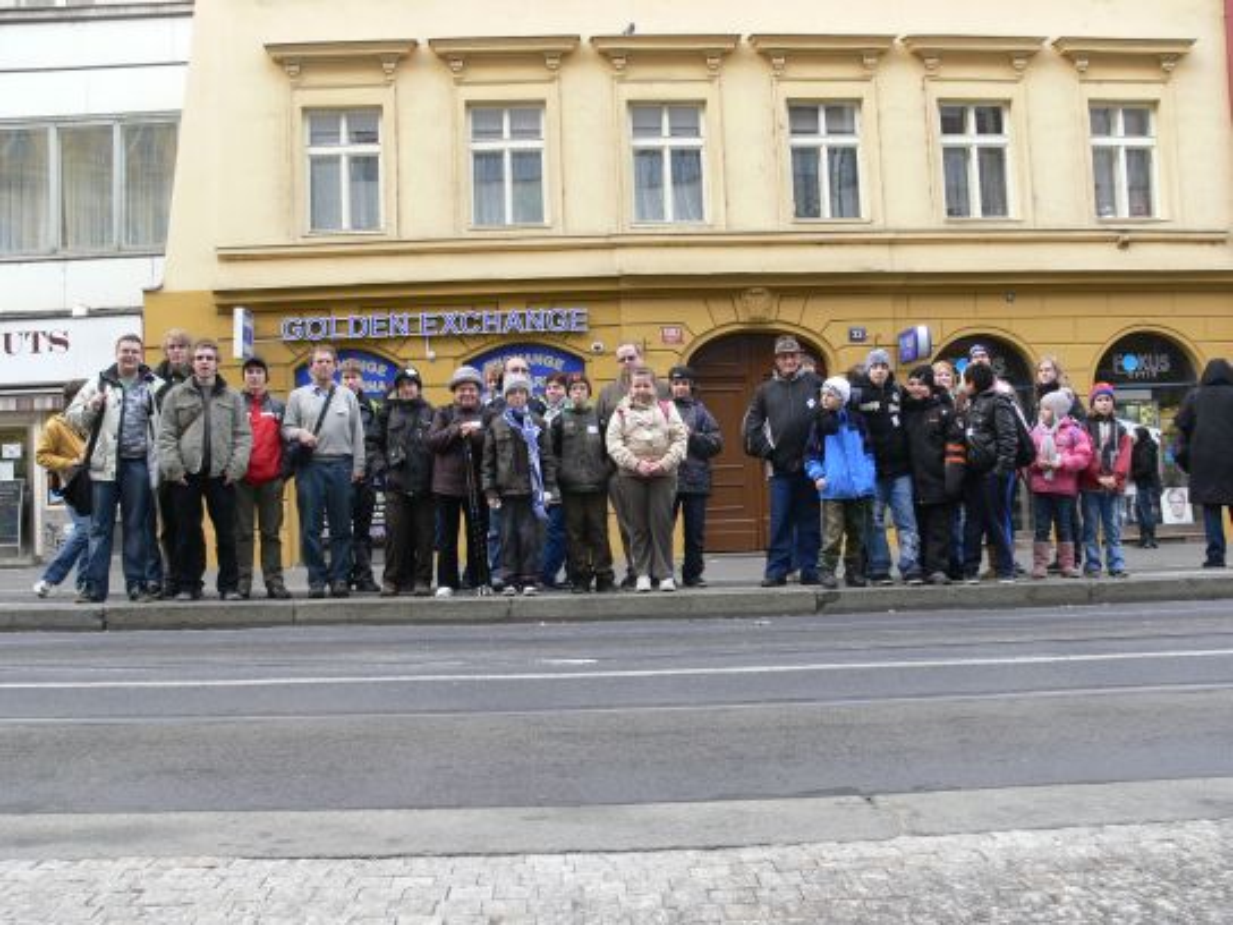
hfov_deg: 52.6
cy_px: 462
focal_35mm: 35
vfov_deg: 40.7
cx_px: 616
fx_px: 1247
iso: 100
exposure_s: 1/60
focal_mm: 7.4
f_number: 4
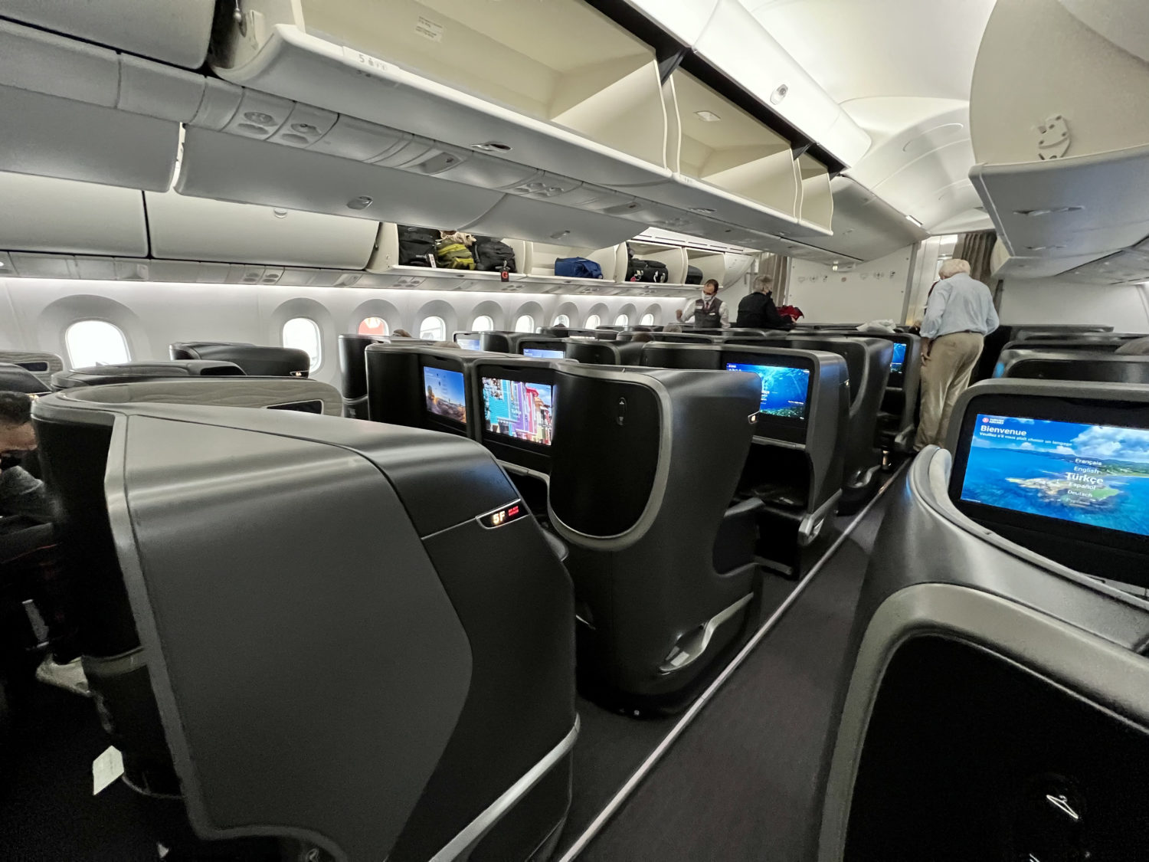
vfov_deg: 89.9
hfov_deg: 106.2
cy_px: 431
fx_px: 432
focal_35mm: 13
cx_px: 574
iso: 800
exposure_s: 1/56
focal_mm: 1.57
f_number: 1.8
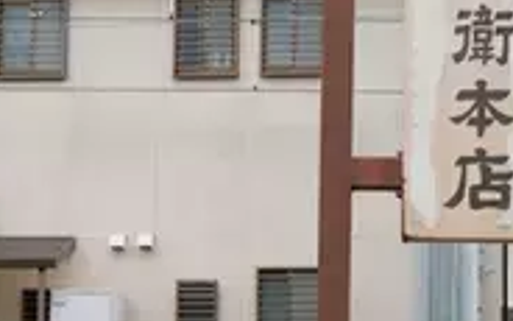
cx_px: 273
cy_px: -81
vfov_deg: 6.4
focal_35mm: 203
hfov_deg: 10.3
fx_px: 2838
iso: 400
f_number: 8
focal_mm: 40.7
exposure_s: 1/170
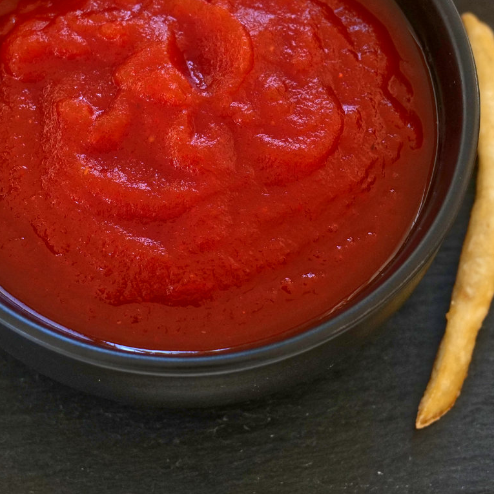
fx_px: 2067
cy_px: 138
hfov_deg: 13.6
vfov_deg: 13.6
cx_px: 148
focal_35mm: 128
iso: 1600
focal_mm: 60
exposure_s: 1/60
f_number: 8
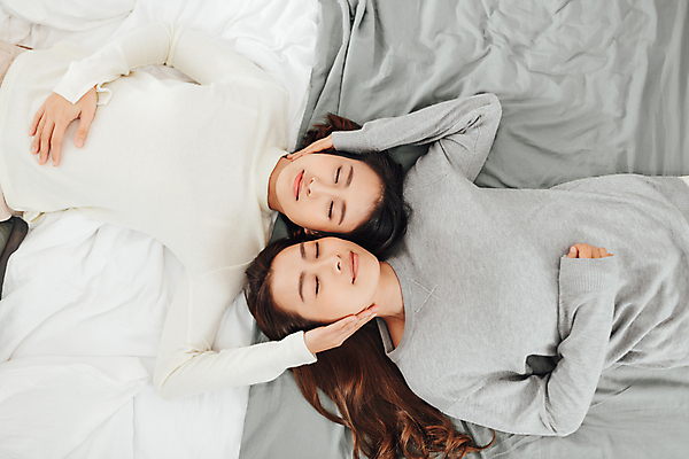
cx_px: 344
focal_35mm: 35
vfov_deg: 37.9
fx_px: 670
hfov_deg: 54.4
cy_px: 230
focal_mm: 35
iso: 100
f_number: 2.5
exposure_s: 1/125
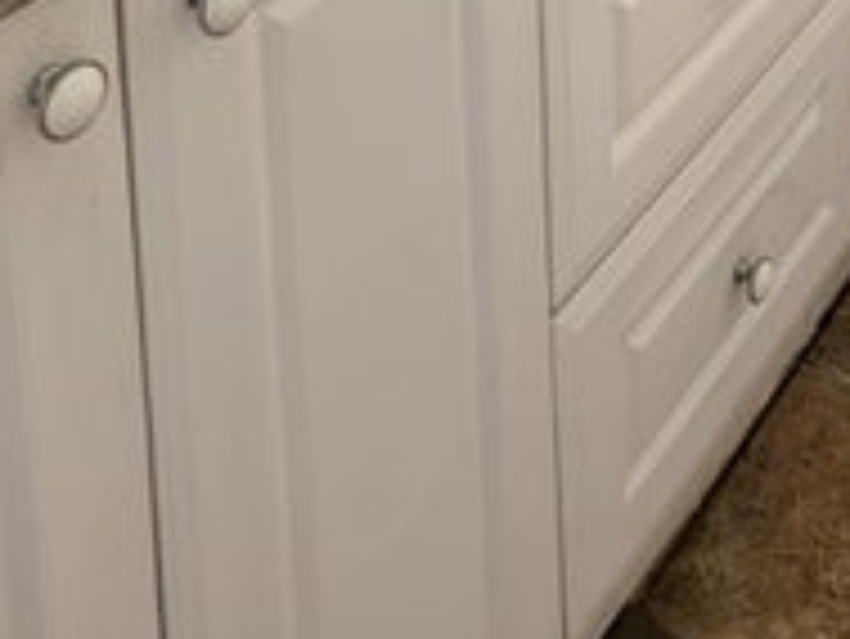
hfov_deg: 34.0
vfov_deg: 16.8
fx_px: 1327
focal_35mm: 54
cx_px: 733
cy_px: -756
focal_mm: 2.23
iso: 38
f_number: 1.95
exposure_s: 1/399
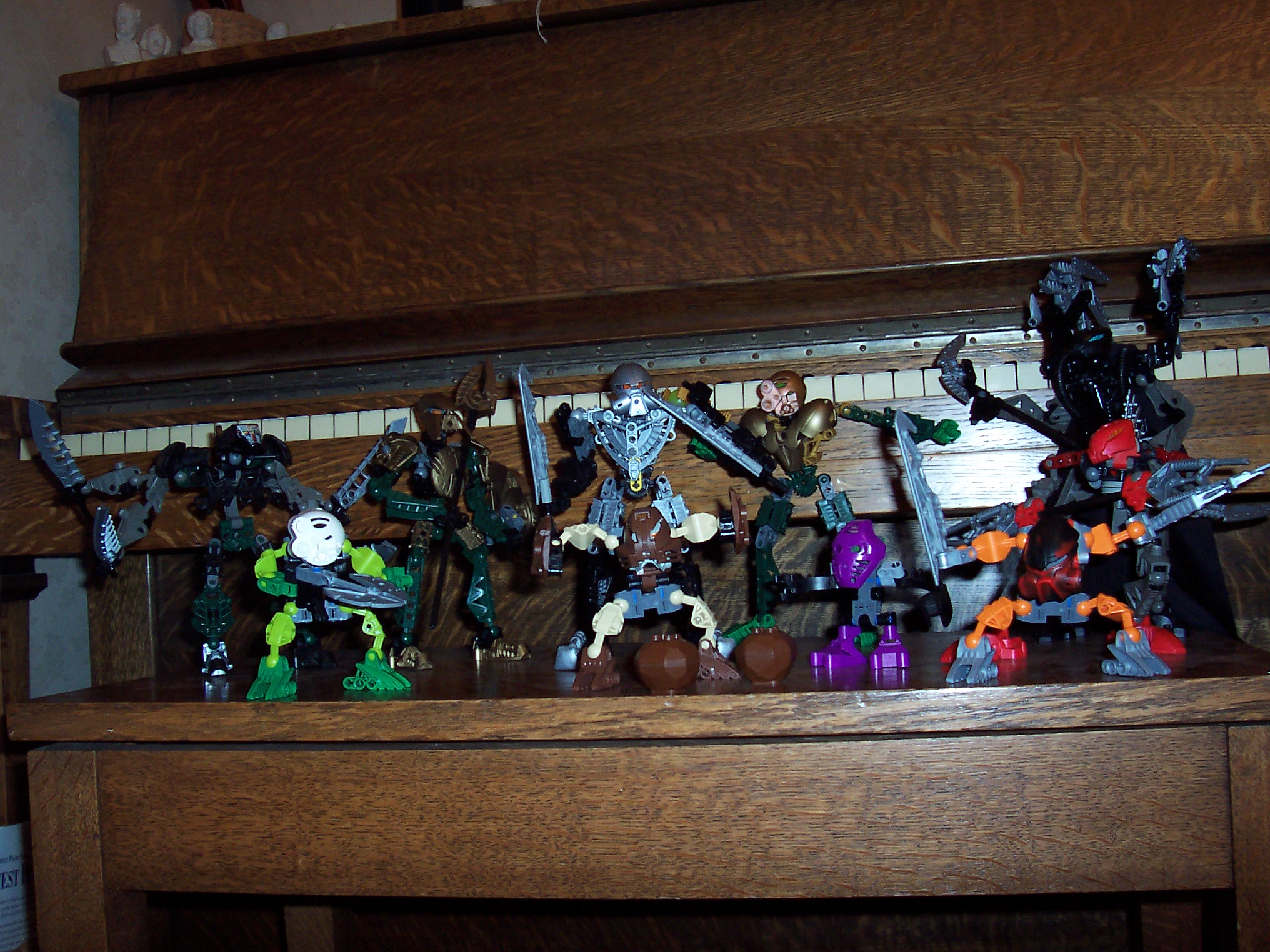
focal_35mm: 37
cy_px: 476
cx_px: 635
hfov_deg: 50.1
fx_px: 1357
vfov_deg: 38.7
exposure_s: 1/60
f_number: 2.8
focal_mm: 5.6
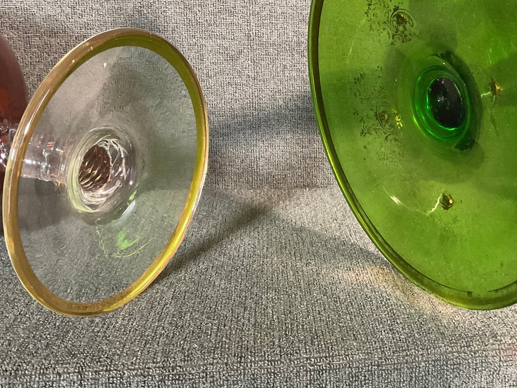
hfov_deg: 42.3
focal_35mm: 44
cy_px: 137
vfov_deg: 32.7
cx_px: 350
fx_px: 657
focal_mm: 3
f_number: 1.8
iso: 250
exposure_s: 1/40
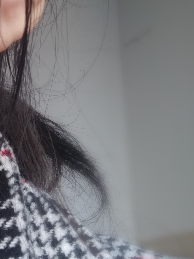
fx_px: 486
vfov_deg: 29.8
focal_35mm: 65
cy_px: 107
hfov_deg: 20.1
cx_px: -78
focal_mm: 3.57
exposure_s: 1/50
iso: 125
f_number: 2
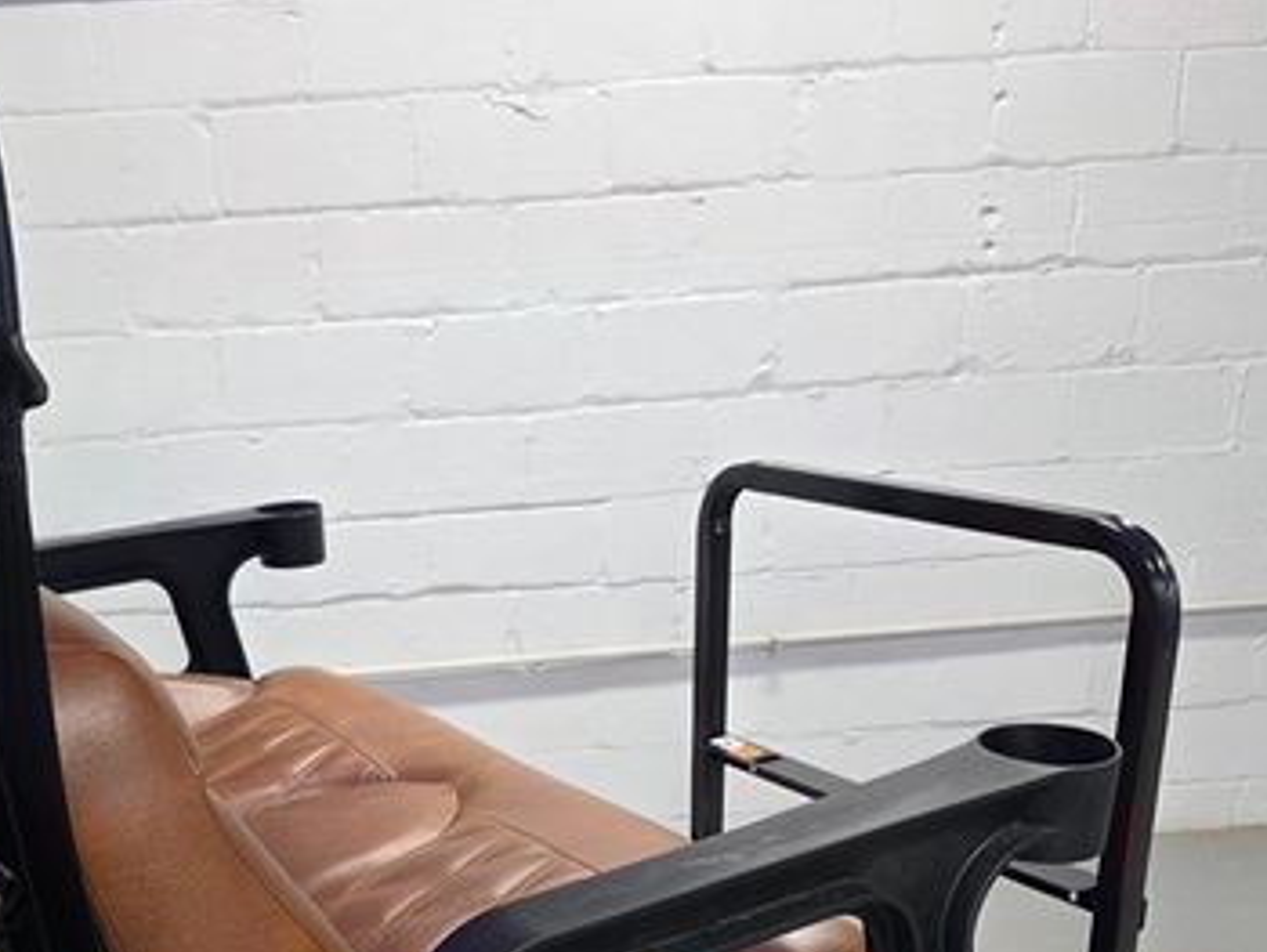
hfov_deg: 44.0
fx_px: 1538
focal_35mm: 42
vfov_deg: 33.1
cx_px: 409
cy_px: 804
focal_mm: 6.3
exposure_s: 1/120
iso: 125
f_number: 1.7
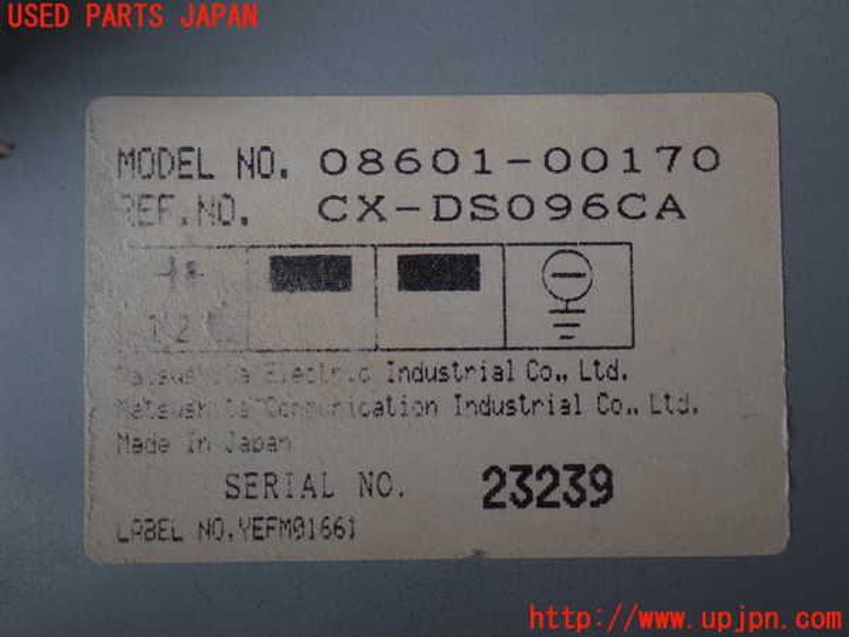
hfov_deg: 25.3
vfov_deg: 19.1
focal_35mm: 77
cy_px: 318
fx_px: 1889
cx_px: 424
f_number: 4.1
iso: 200
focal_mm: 13.65
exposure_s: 1/100
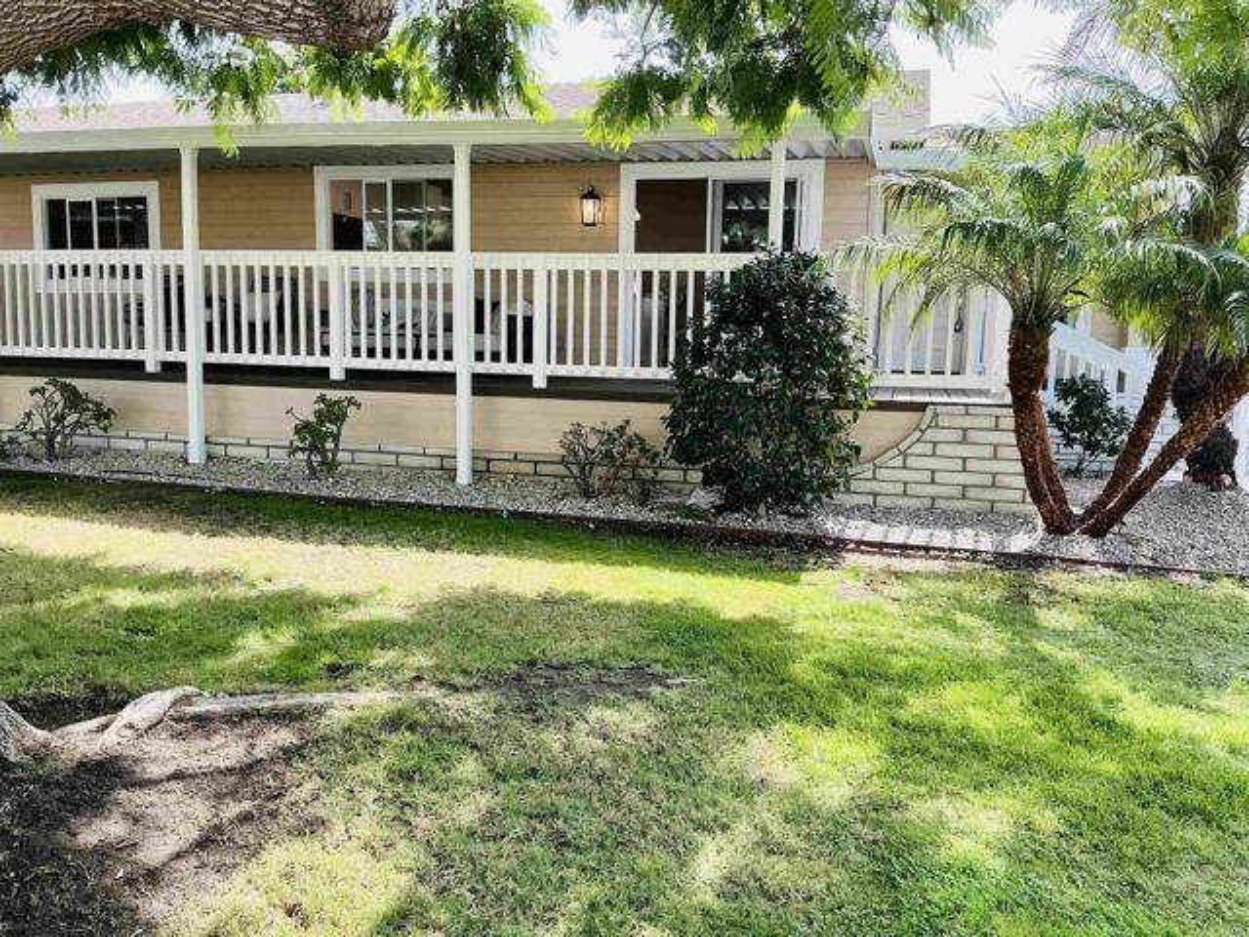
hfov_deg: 63.4
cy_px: 468
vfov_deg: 49.7
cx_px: 624
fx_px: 1010
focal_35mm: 28
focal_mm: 3
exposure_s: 1/295
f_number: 1.8
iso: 25
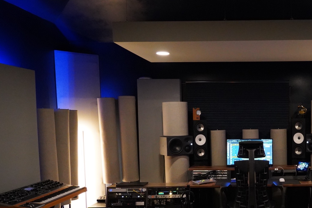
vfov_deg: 31.3
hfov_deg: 43.9
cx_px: 256
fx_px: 364
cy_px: 159
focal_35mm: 42
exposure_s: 1/125
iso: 12800
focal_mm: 24
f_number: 4
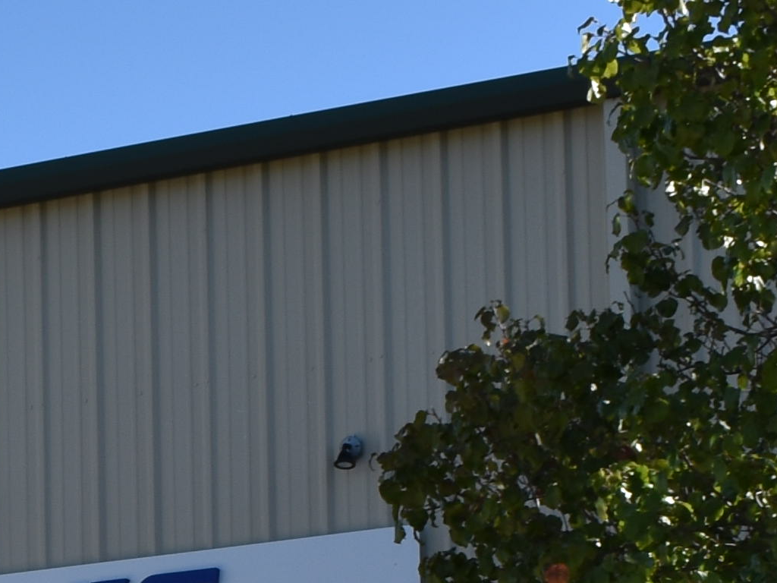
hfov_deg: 11.2
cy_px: 1069
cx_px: -416
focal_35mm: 169
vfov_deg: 8.4
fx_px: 3793
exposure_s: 1/200
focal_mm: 20
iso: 100
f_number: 9
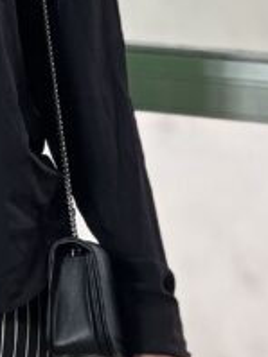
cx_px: -88
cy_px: 340
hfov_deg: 4.1
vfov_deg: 5.5
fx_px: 3731
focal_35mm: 361
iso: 160
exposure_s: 1/120
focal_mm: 9
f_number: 2.8
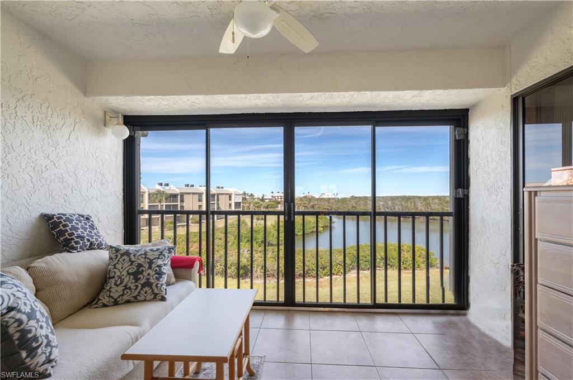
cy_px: 190
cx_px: 286
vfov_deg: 81.1
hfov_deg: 104.3
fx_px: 223
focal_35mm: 14
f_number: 11
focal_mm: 14
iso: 125
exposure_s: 1/15
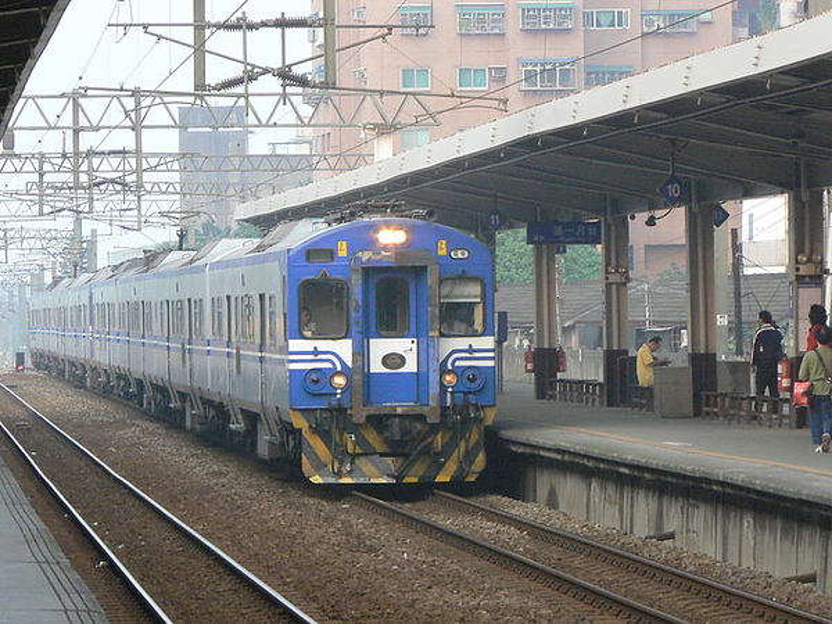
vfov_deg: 6.9
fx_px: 5192
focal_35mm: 216
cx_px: 416
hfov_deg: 9.2
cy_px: 312
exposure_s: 1/125
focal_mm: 35.9
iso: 400
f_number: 5.6
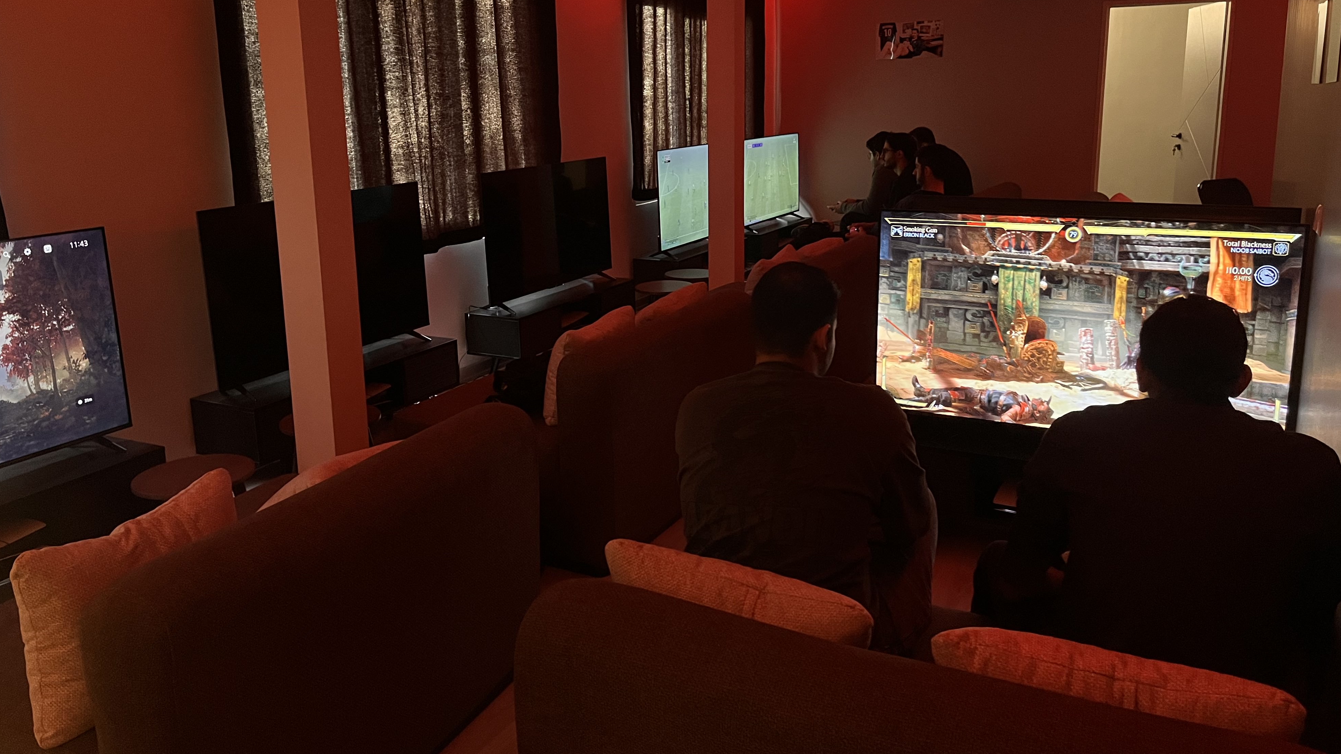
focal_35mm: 29
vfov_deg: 40.0
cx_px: 661
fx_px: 1031
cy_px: 292
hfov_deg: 66.1
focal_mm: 5.1
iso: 320
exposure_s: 1/50
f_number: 1.6
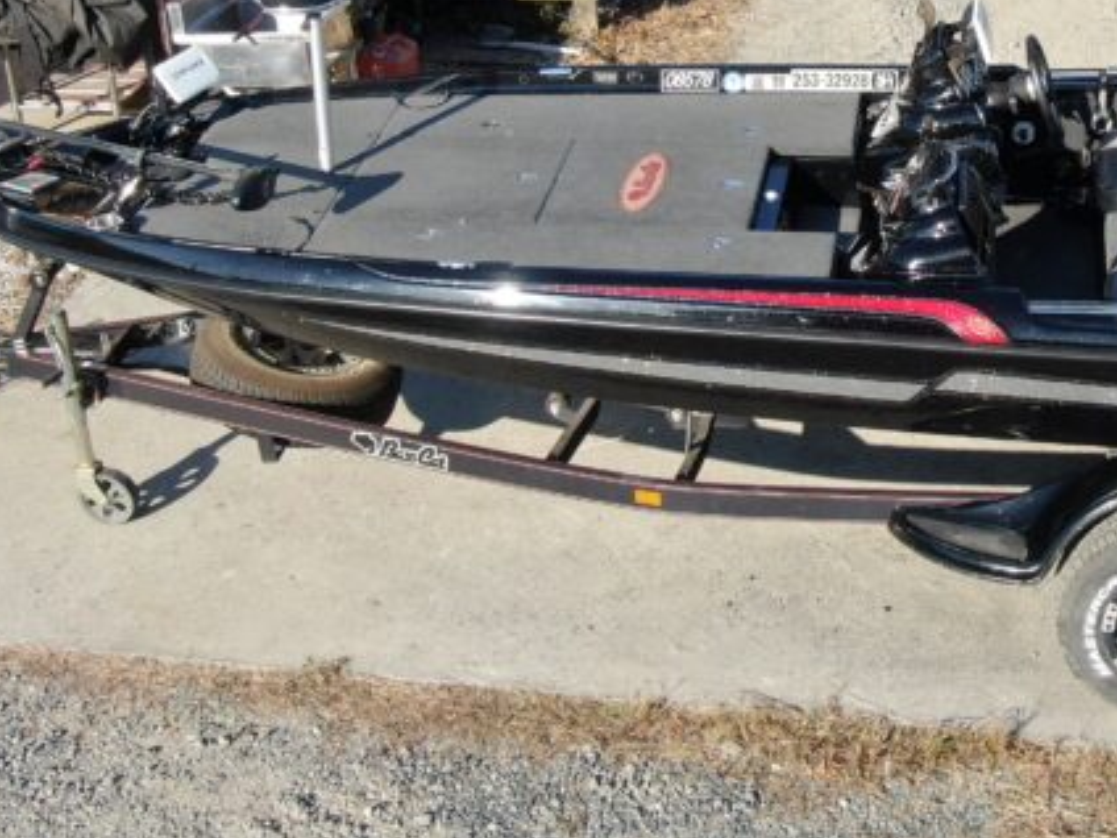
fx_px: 2259
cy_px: 190
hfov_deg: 27.1
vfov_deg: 20.8
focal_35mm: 70
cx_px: 935
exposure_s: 1/640
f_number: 3
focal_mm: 5
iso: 100
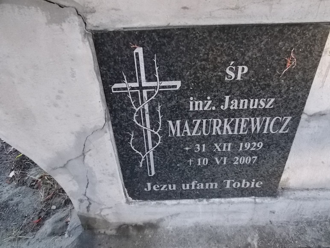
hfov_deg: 65.3
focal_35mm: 27
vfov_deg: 51.4
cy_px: 124
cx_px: 167
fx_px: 257
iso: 400
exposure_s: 1/100
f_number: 3.2
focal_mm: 4.6
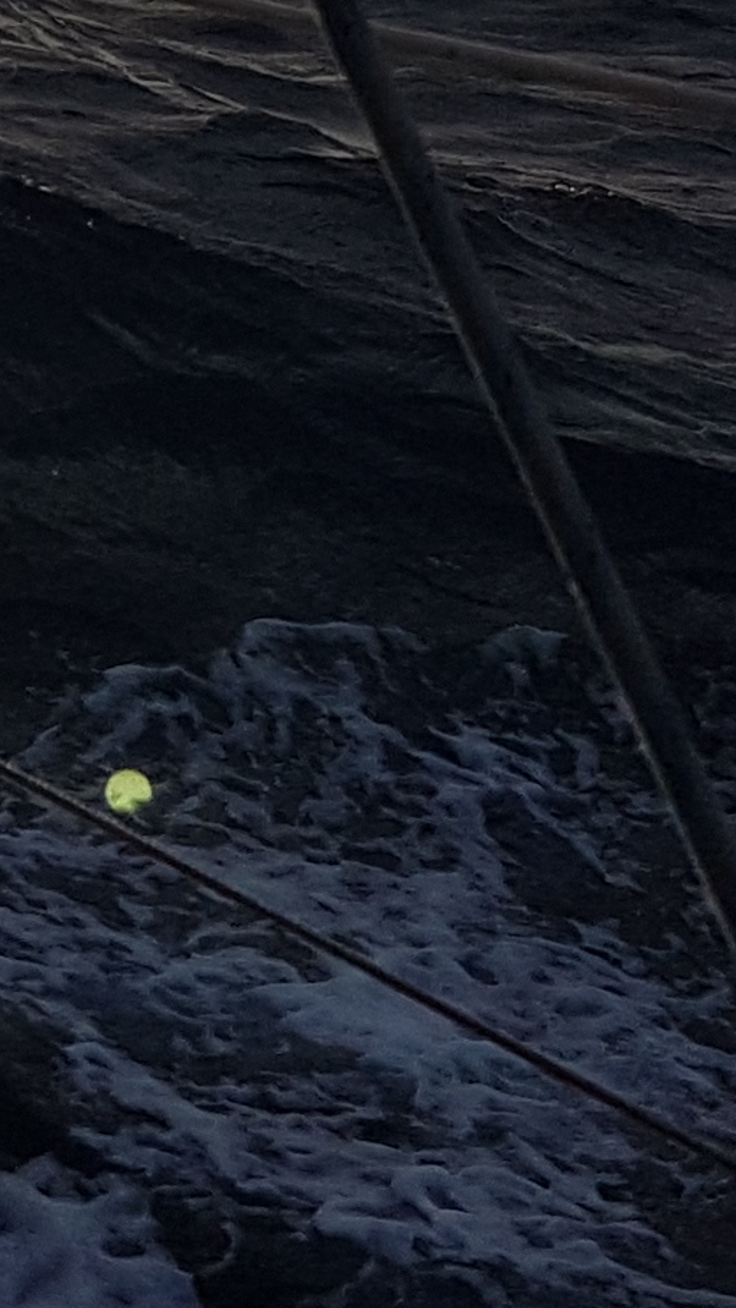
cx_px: -561
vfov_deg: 16.6
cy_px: -78
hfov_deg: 9.2
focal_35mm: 126
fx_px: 4369
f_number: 1.7
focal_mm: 4.2
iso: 40
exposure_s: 1/3728
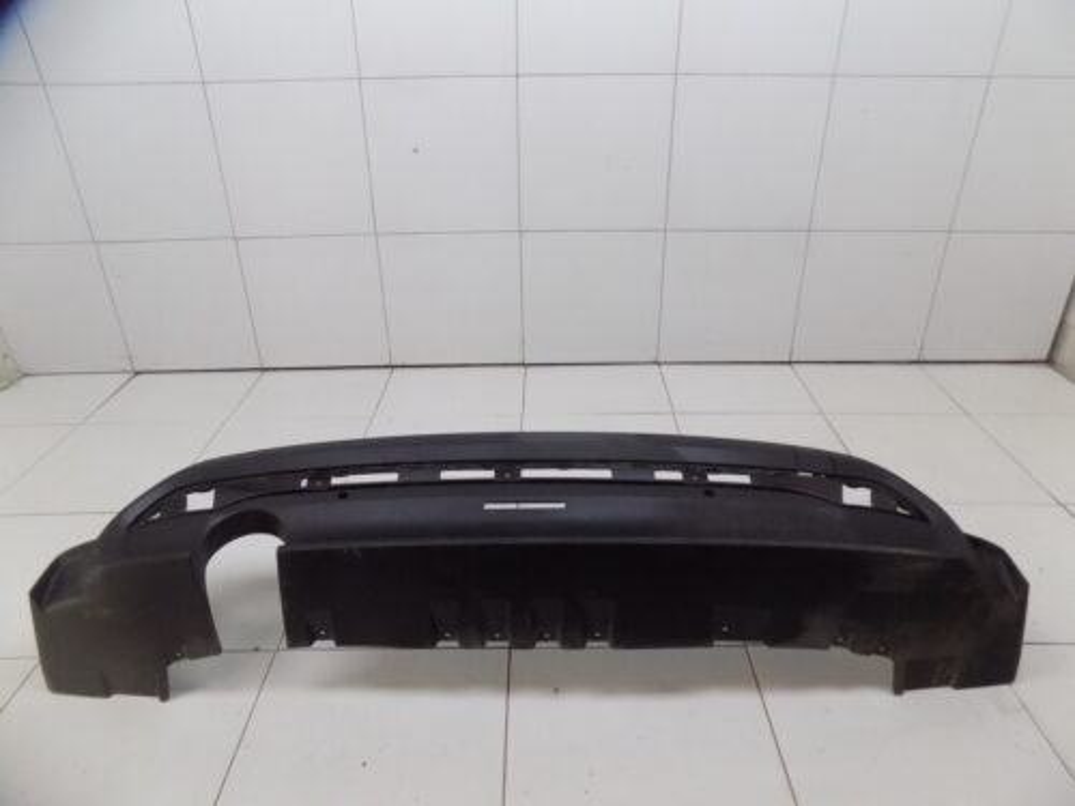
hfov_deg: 73.9
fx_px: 714
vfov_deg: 58.9
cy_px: 403
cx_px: 538
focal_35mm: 23
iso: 400
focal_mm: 4
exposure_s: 1/20
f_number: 3.1
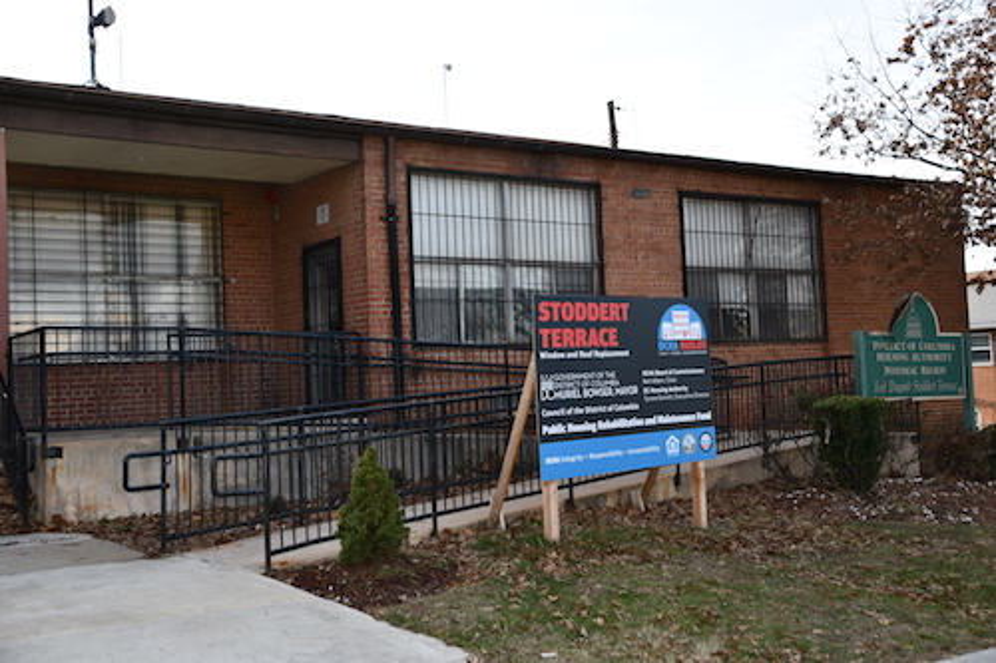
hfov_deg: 49.6
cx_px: 498
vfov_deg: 34.2
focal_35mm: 39
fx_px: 1079
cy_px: 332
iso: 100
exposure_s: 1/250
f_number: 4.5
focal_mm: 26
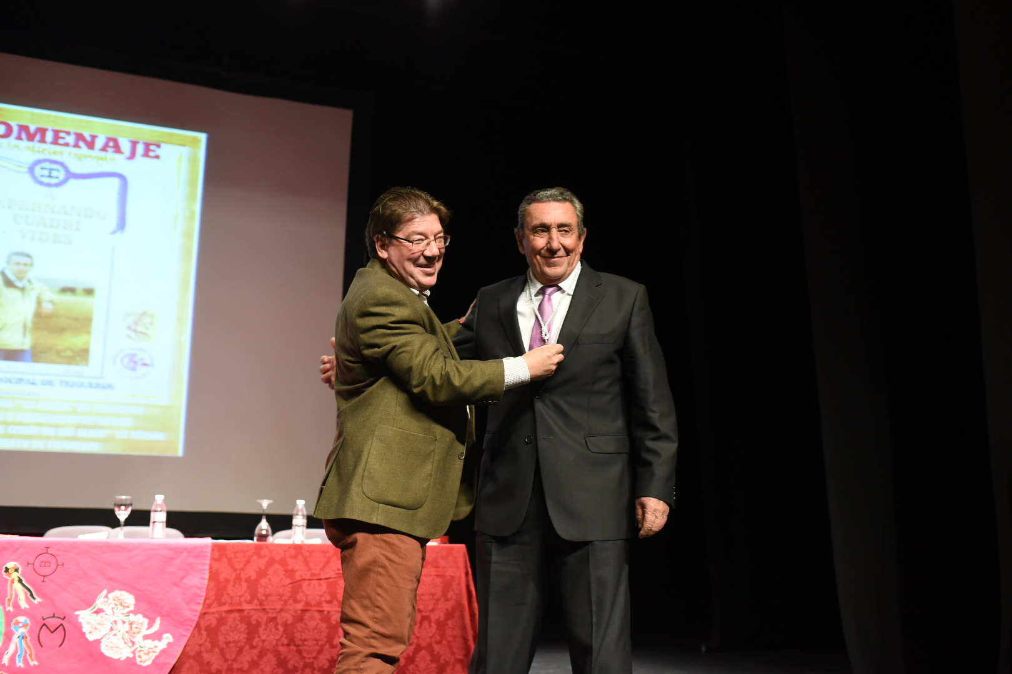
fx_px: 984
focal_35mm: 35
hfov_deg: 54.4
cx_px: 506
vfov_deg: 37.9
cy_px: 337
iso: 2500
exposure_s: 1/160
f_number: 3.2
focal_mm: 35
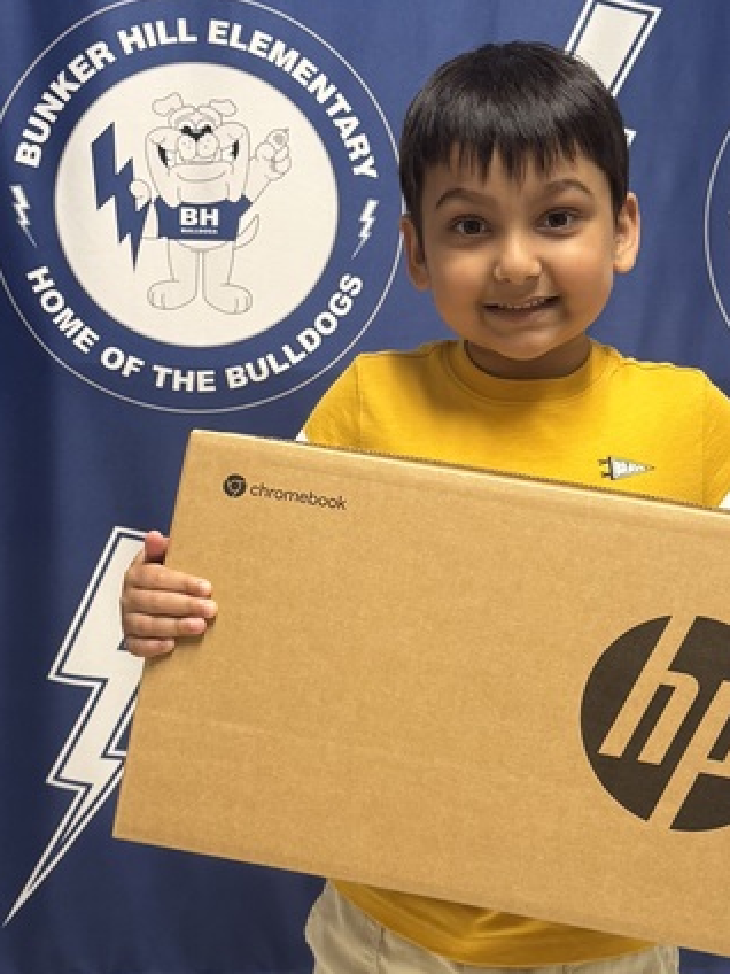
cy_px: 395
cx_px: 436
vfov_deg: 33.1
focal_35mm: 58
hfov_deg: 25.2
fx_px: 1631
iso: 200
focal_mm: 6.76
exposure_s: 1/75
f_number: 1.78
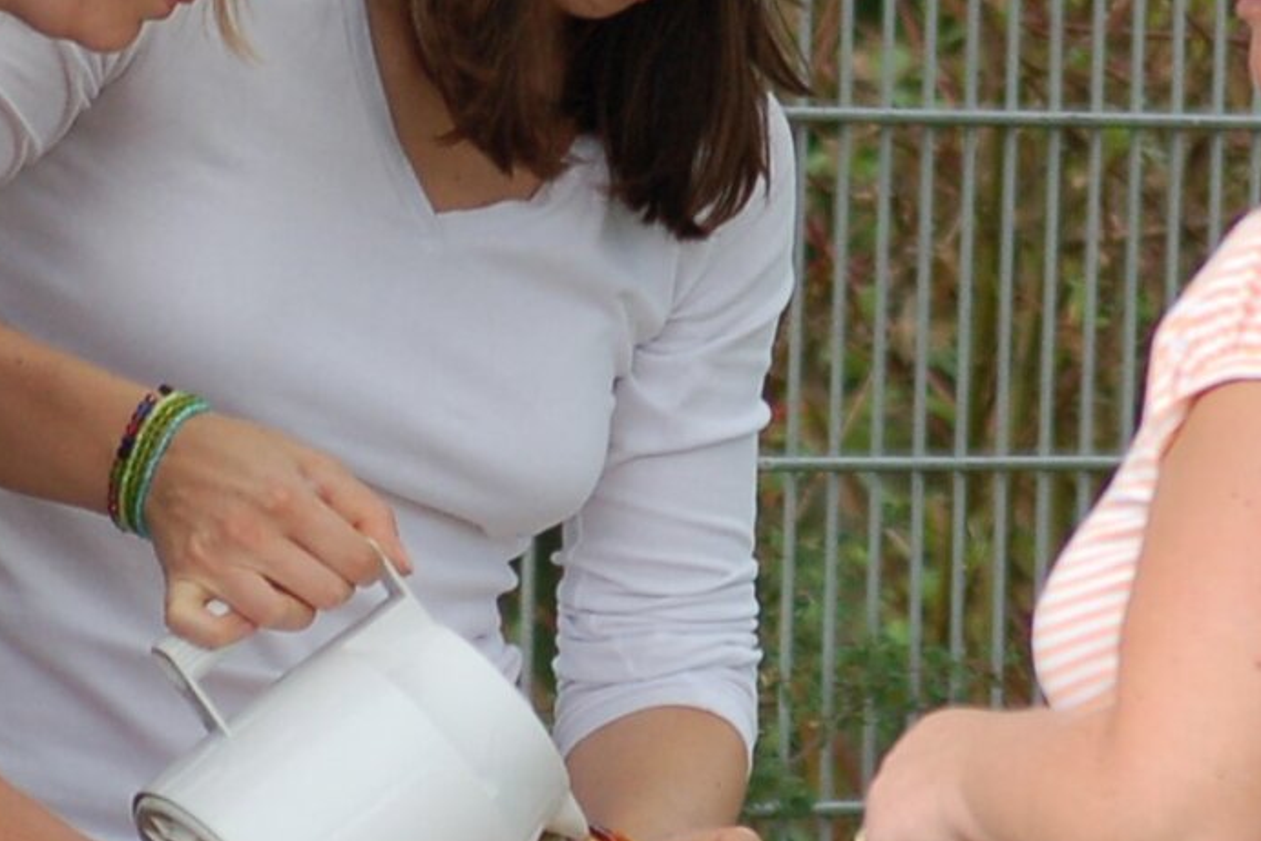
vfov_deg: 1.7
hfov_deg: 2.5
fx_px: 28377
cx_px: 714
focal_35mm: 810
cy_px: 348
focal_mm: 170
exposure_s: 1/500
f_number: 4.8
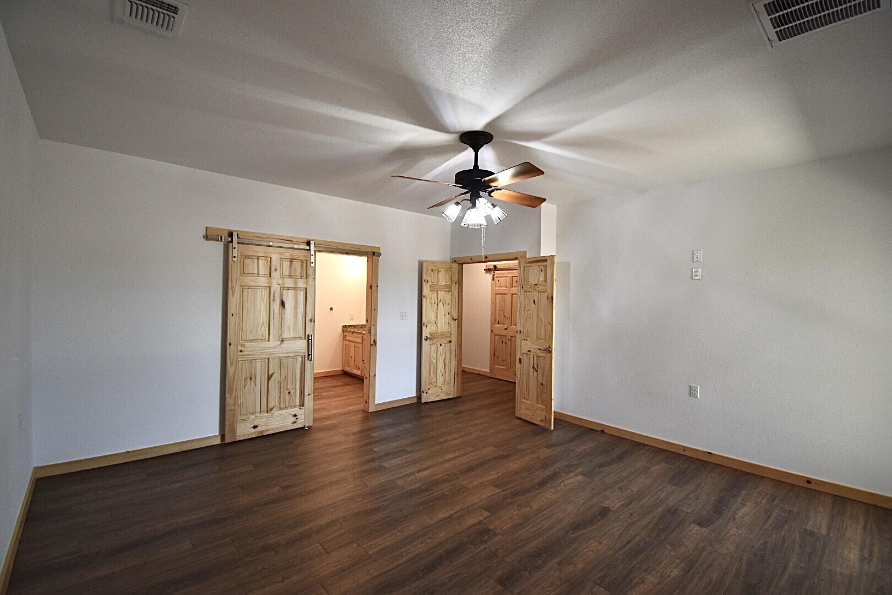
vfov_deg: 77.3
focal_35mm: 15
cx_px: 446
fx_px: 372
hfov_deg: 100.4
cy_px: 298
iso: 400
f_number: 4.5
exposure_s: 1/80
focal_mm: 10
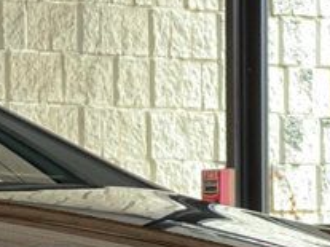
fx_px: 3630
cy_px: 542
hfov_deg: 5.2
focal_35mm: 381
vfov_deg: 3.8
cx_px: -35
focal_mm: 9
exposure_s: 1/40
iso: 250
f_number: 2.8
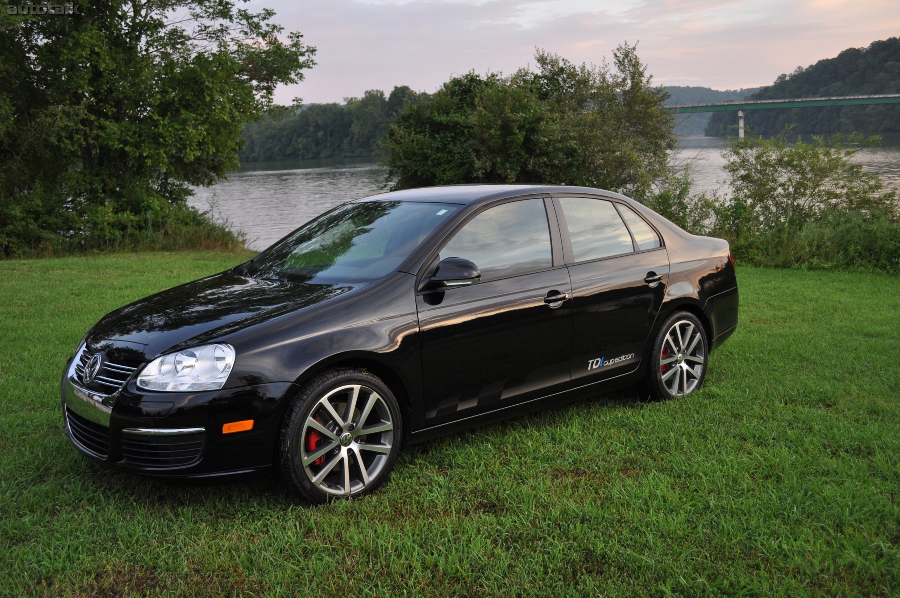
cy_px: 299
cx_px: 450
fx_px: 824
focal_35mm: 33
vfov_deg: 39.9
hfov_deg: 57.3
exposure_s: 1/60
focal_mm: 22
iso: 400
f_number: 4
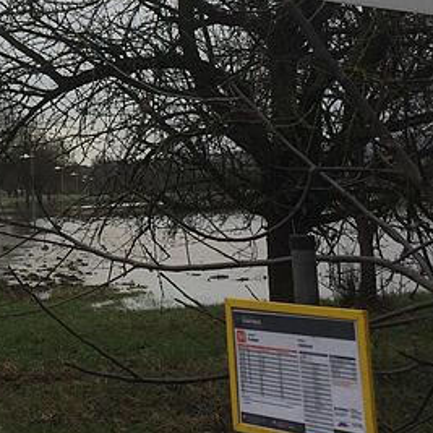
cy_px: 48
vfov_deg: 21.2
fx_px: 1132
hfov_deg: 20.4
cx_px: -74
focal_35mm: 80
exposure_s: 1/954
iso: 32
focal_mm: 4.15
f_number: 2.2
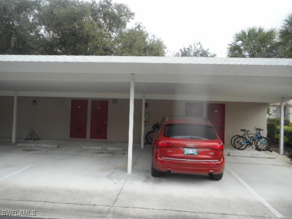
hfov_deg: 69.4
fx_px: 211
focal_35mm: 25
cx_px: 146
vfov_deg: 54.9
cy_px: 110
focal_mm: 4.5
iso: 125
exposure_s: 1/250
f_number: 3.7
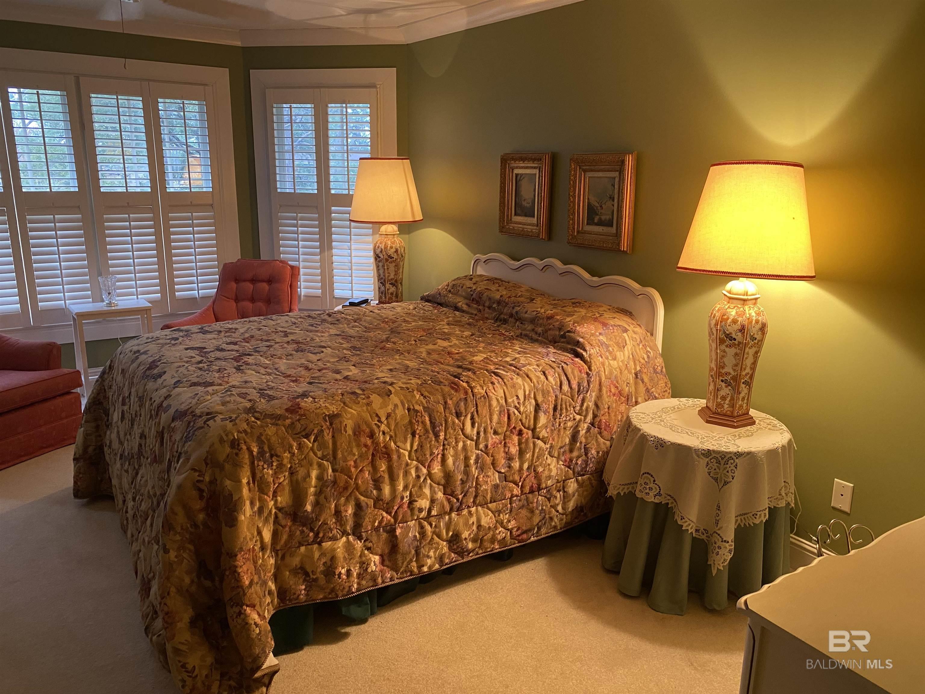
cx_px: 462
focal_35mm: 26
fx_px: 695
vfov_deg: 53.1
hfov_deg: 67.3
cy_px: 347
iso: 200
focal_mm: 4.25
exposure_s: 1/60
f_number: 1.8
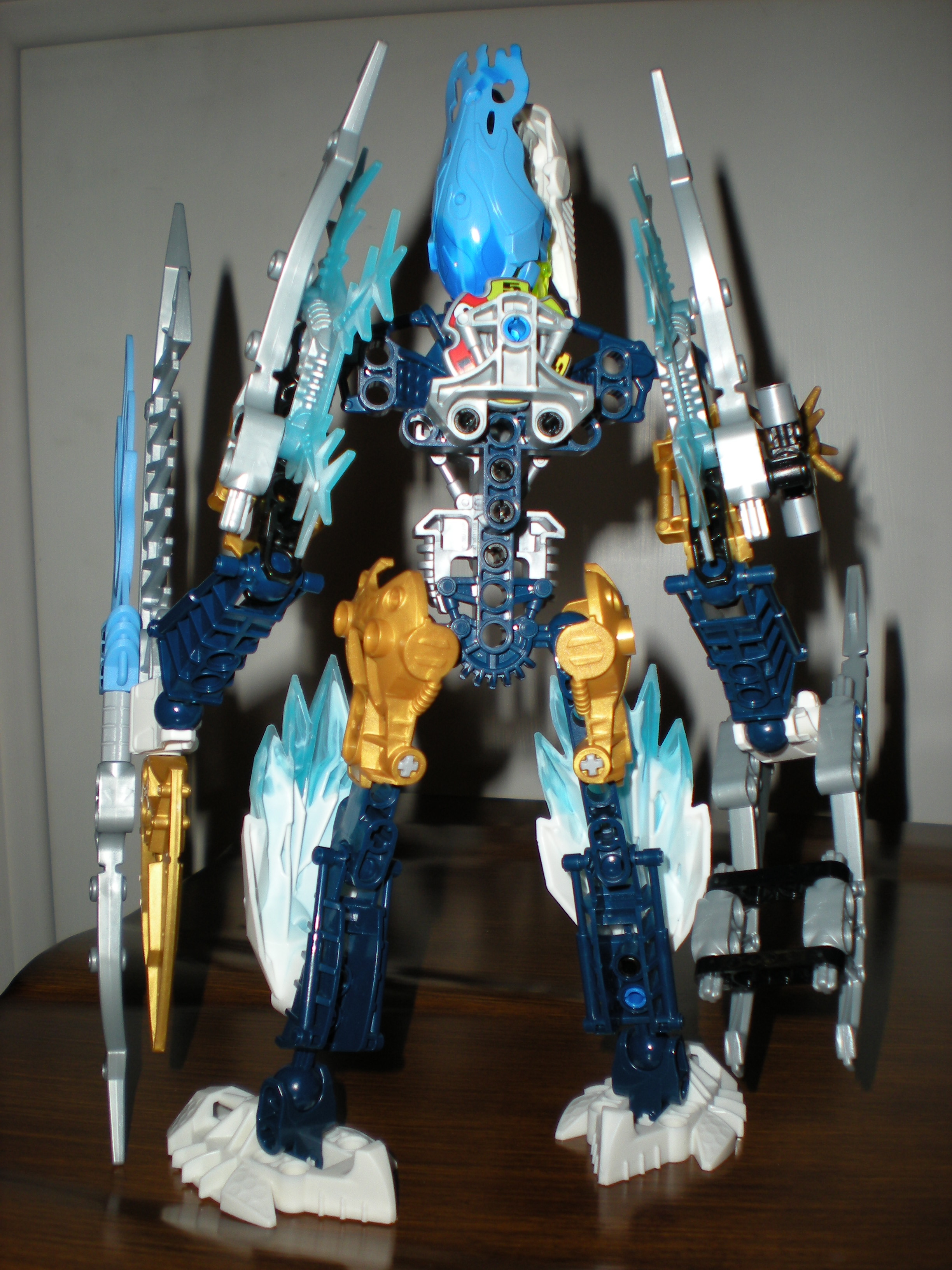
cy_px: 635
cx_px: 476
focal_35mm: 38
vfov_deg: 49.0
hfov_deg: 37.7
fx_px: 1393
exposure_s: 1/60
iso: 64
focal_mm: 6.3
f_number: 3.1
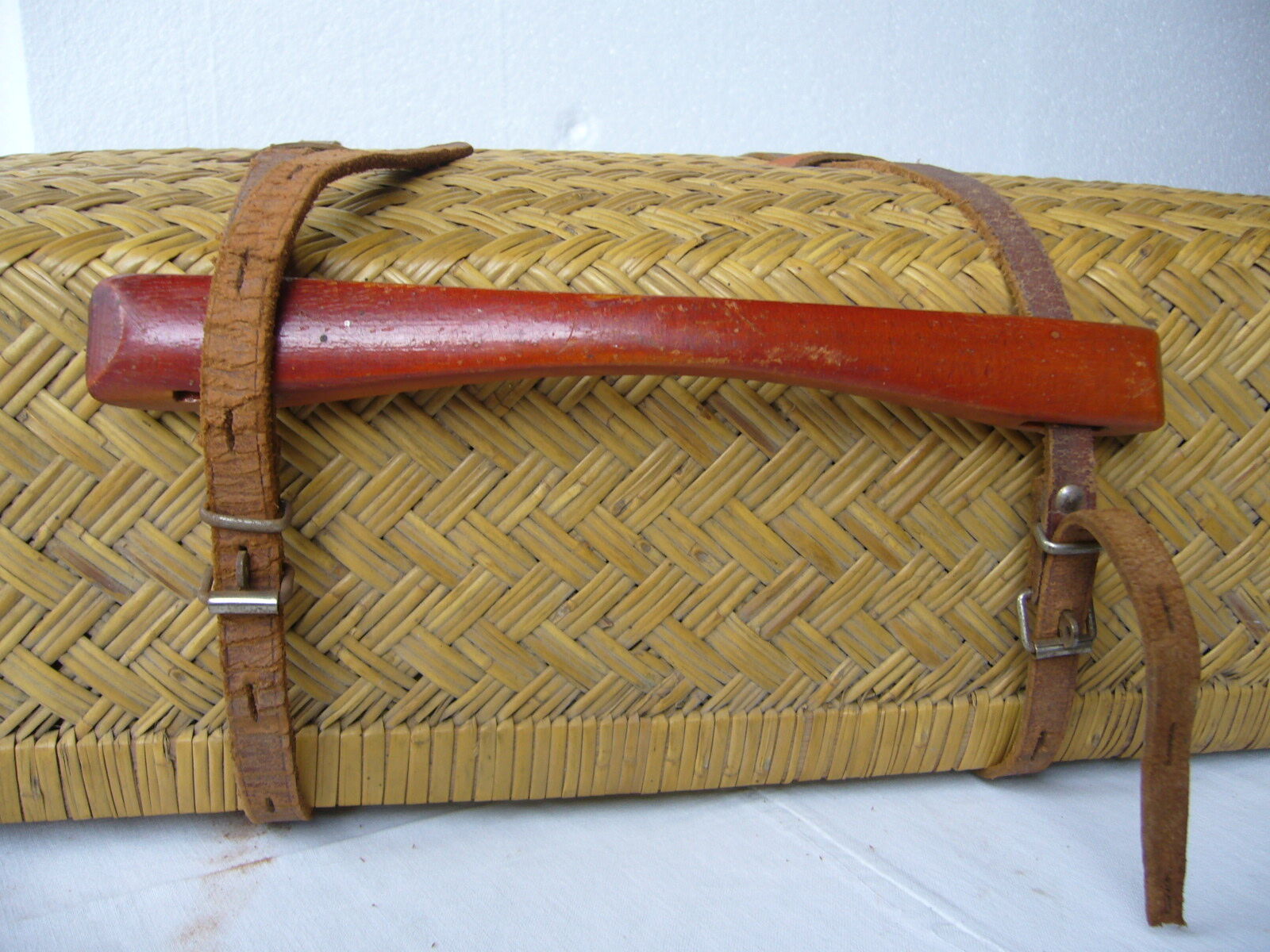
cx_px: 635
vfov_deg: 40.7
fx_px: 1284
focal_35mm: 35
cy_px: 476
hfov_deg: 52.6
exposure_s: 1/40
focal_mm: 5.8
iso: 80
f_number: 2.8
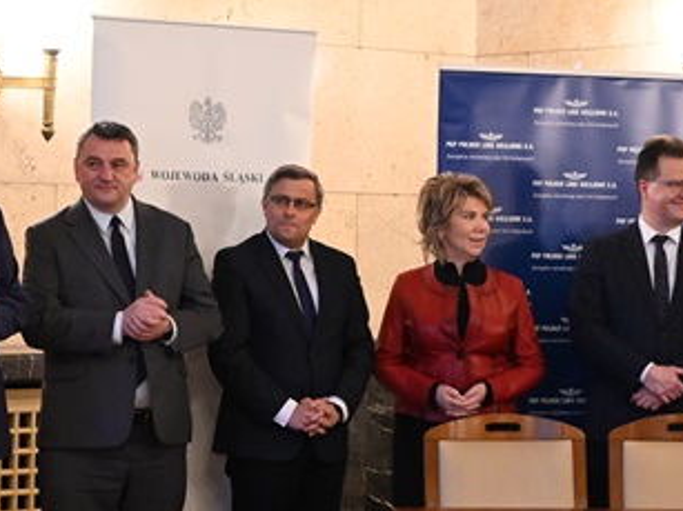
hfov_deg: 16.1
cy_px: 292
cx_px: 280
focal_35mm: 122
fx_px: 2406
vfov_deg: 12.1
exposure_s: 1/60
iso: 3200
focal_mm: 39
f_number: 5
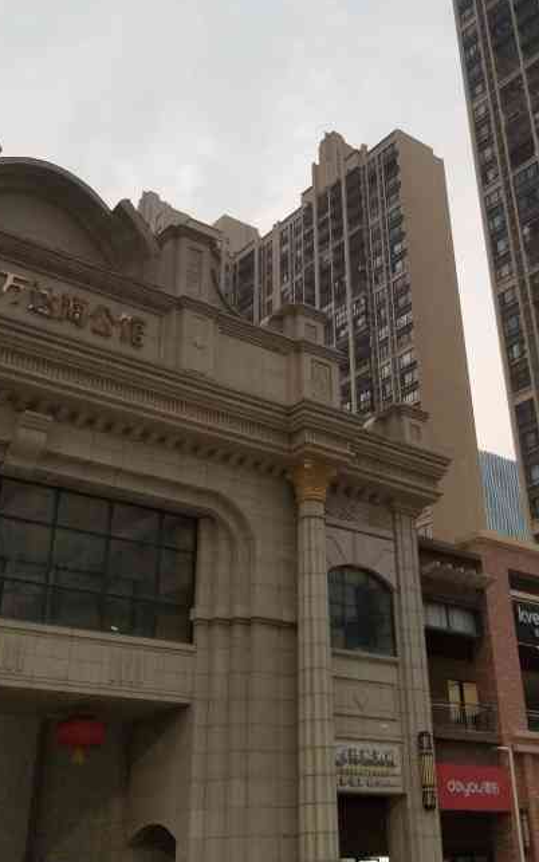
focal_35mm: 40
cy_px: 361
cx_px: 366
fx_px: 940
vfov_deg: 49.1
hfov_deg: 31.7
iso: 160
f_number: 1.7
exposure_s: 1/100
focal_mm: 4.25
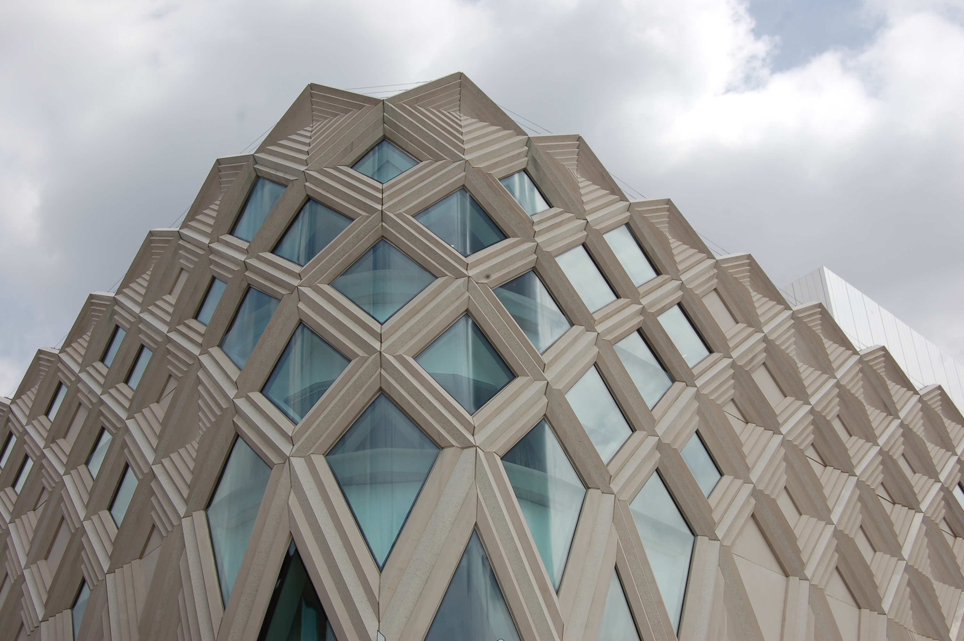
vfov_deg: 28.0
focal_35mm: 48
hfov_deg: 41.1
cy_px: 320
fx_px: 1284
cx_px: 482
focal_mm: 32
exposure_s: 1/400
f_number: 10
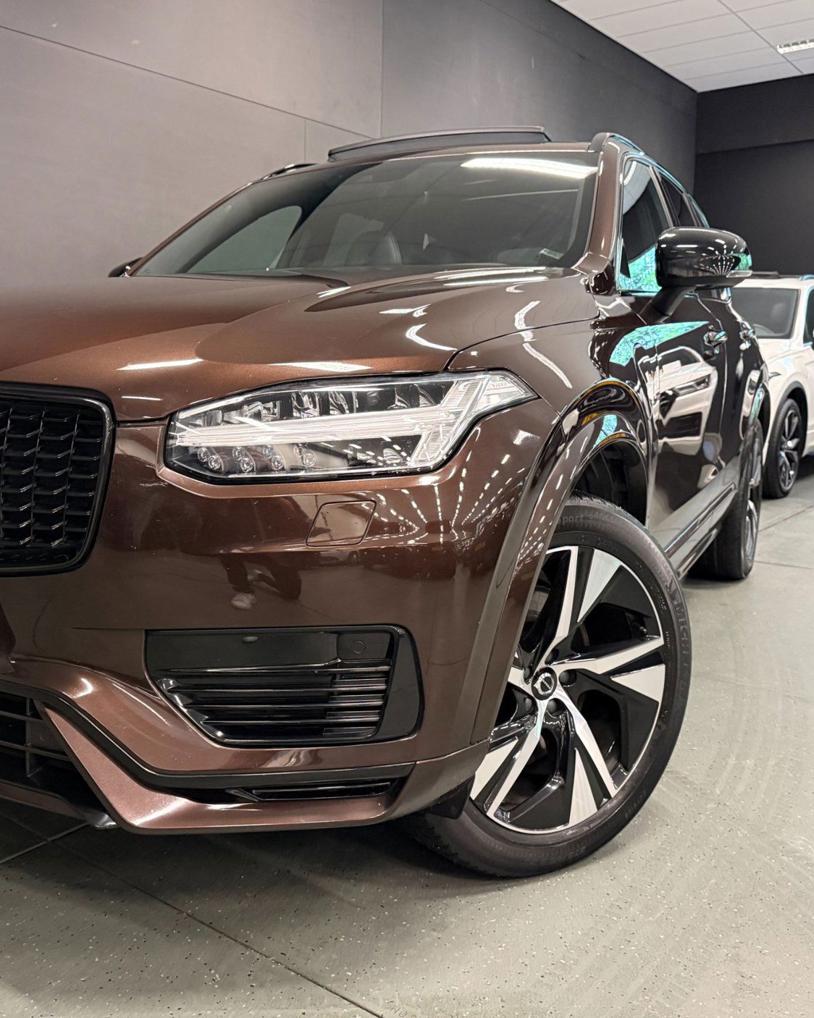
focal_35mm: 32
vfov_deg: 55.7
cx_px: 273
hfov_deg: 45.1
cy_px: 498
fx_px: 964
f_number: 1.78
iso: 640
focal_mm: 6.76
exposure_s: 1/33
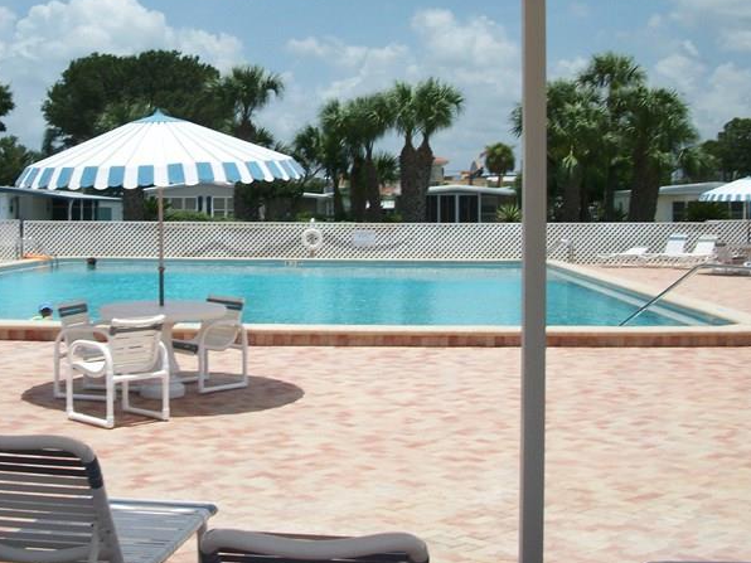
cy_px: 188
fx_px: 1193
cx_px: 234
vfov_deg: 26.4
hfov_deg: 34.5
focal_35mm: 55
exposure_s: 1/320
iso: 80
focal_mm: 5.7
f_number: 8.8
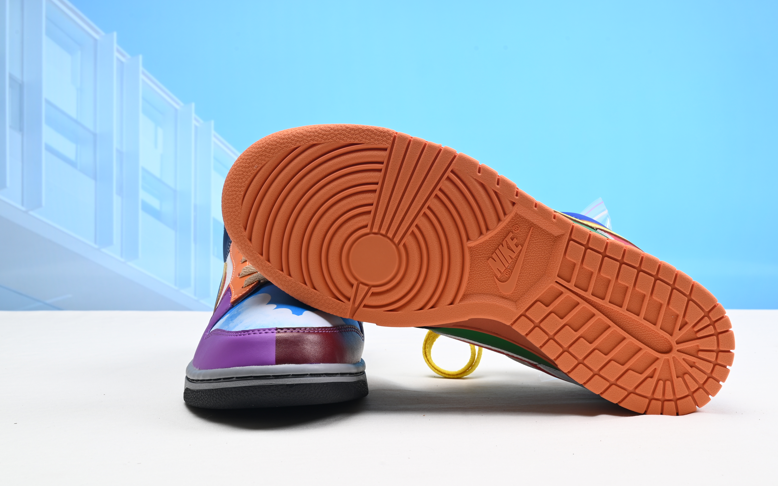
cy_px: 192
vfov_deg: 27.9
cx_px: 442
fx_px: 975
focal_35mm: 46
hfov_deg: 43.4
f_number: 16
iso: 100
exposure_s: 1/2
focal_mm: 38
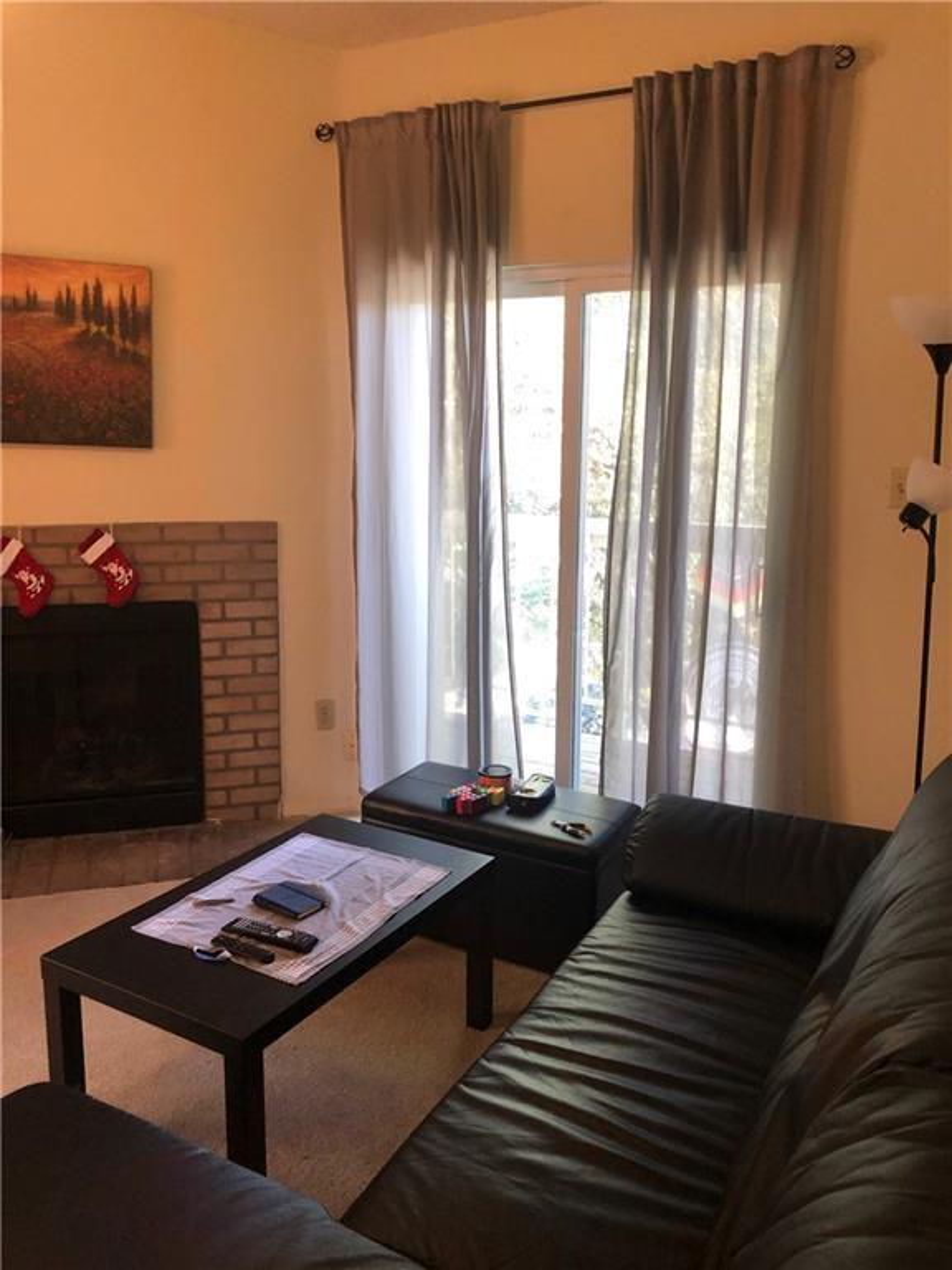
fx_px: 1027
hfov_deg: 49.7
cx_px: 476
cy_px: 635
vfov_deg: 63.4
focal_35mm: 28
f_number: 1.8
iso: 40
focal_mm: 4
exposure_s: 1/15
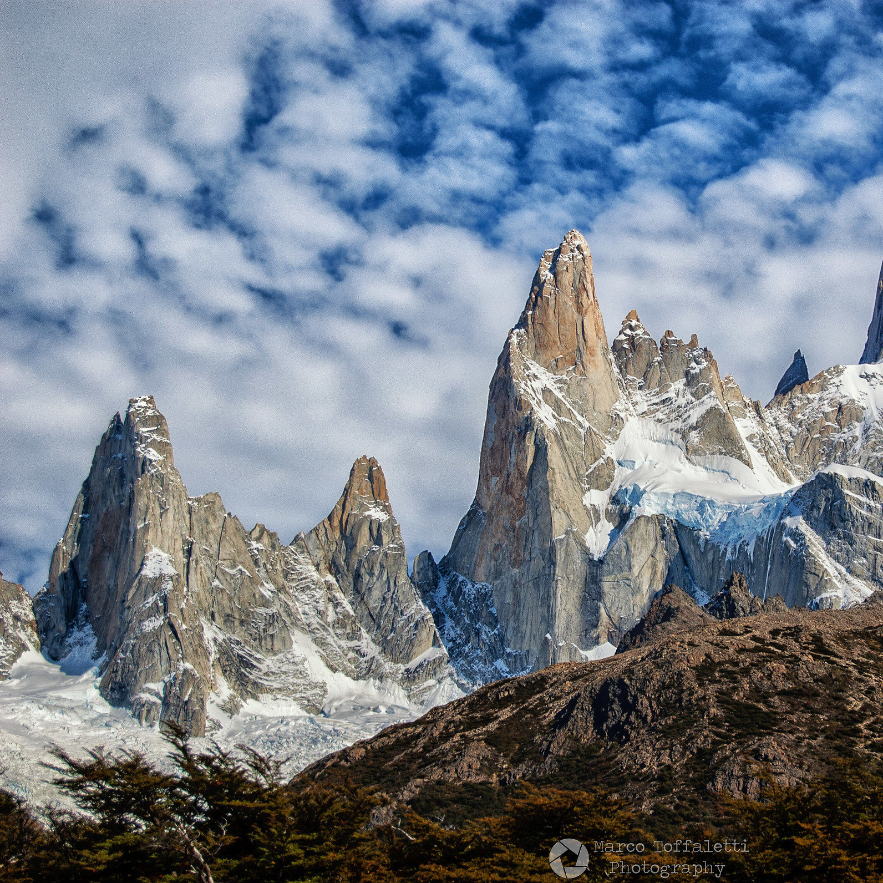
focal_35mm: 96
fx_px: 2771
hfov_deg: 18.0
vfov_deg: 18.1
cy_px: 442
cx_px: 649
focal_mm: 50
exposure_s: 1/2000
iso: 200
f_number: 5.6
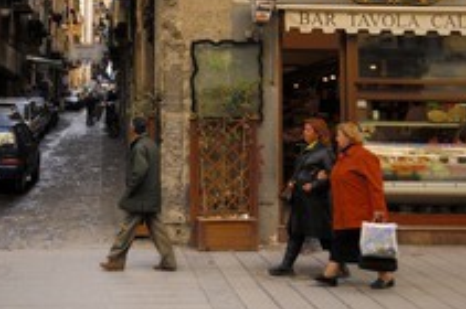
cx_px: 156
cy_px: 33
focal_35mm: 60
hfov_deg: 33.2
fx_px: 775
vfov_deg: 22.0
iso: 100
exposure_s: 1/100
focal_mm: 20
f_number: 5
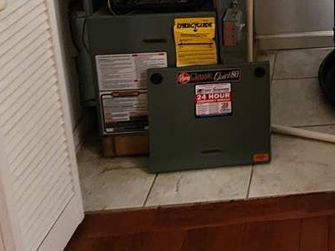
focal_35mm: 48
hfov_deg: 32.7
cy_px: -107
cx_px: 401
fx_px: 465
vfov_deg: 24.7
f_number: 2.2
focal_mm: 2.2
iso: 320
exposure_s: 1/40
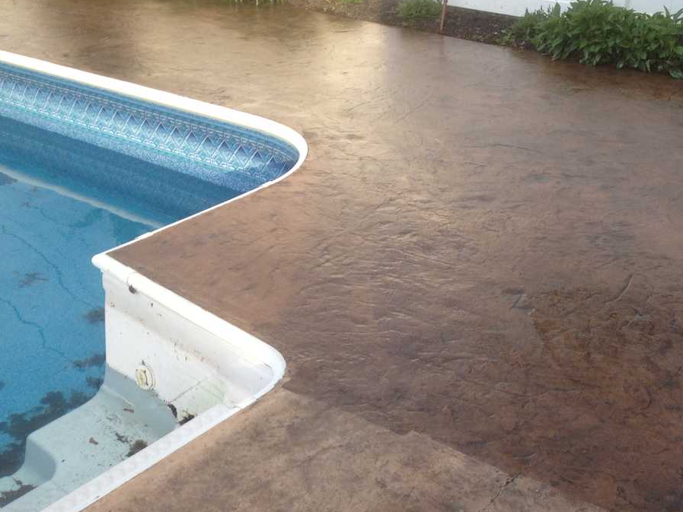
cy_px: 323
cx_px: 447
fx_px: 1026
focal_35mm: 52
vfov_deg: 27.9
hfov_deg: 36.5
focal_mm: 4.28
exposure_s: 1/253
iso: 50
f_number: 2.4
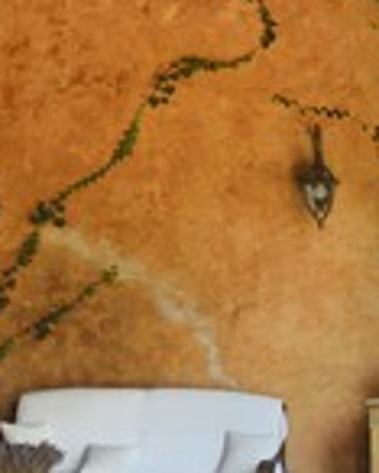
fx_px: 980
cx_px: -143
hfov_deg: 19.7
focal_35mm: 70
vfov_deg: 26.9
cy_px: 334
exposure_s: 1/60
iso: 200
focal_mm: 26
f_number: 5.6
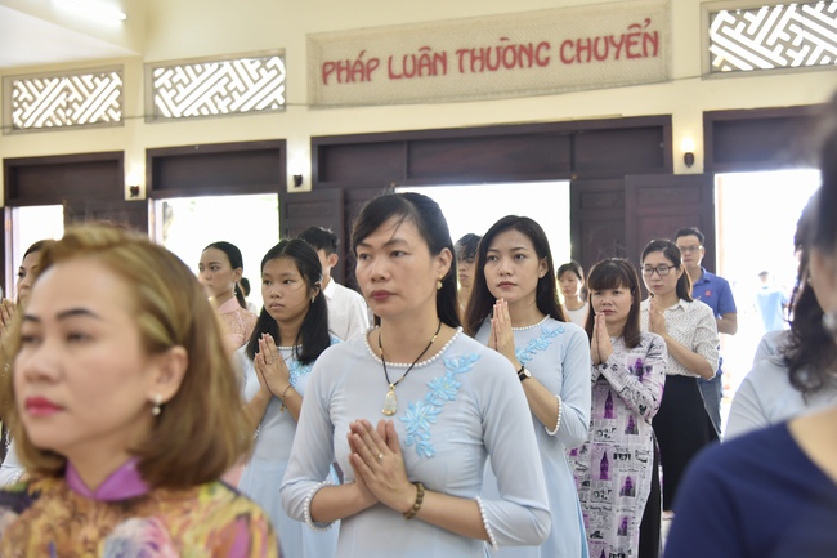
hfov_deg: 42.8
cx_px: 418
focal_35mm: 46
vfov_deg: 29.2
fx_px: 1069
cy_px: 279
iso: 800
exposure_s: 1/50
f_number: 4
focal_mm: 46
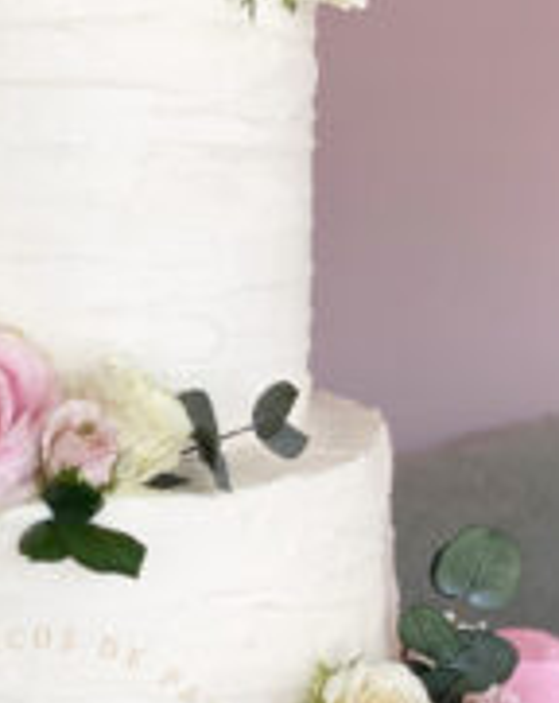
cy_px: 728
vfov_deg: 13.4
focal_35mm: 142
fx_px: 2947
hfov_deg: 10.8
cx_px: 76
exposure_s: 1/122
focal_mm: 6
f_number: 2
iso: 25
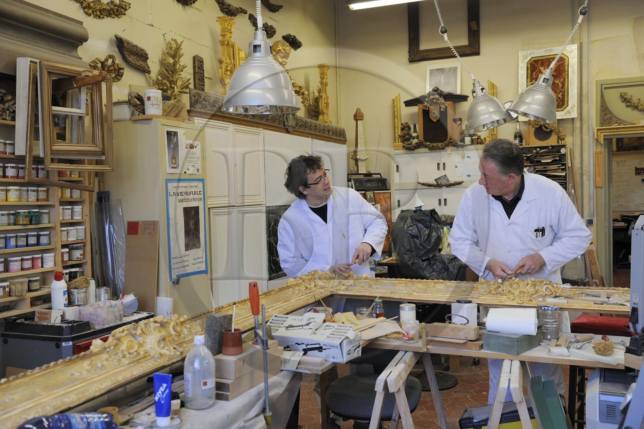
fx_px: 626
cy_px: 214
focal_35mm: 35
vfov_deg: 37.8
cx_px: 322
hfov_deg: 54.5
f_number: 5
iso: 400
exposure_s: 1/80
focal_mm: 35
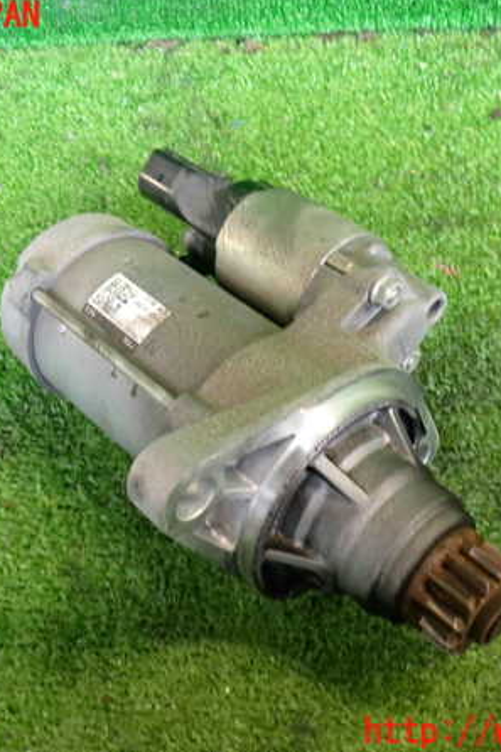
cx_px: 240
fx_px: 877
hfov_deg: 31.9
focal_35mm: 42
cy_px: 374
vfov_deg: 46.4
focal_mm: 5.4
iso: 400
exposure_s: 1/30
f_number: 2.3
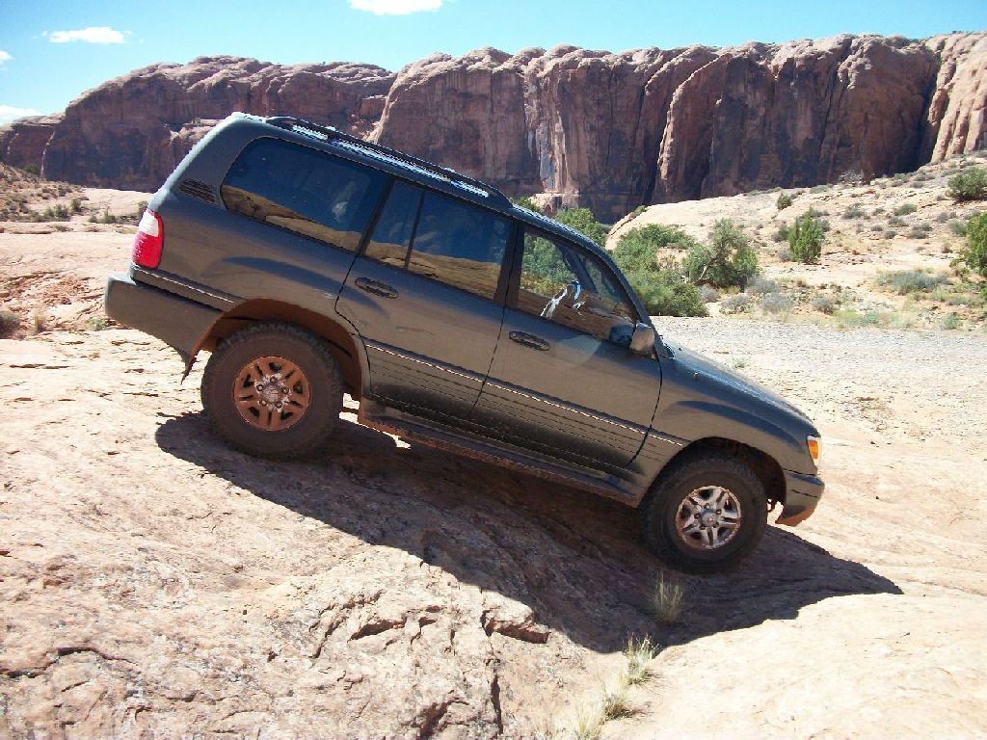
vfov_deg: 44.2
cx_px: 494
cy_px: 370
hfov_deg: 56.8
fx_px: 912
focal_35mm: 32
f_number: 8.8
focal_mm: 5.7
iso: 80
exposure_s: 1/100
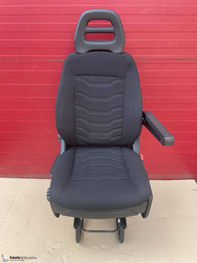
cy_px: 132
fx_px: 197
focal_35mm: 26
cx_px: 98
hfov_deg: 53.1
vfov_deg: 67.3
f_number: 1.6
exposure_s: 1/121
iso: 50
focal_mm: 4.2
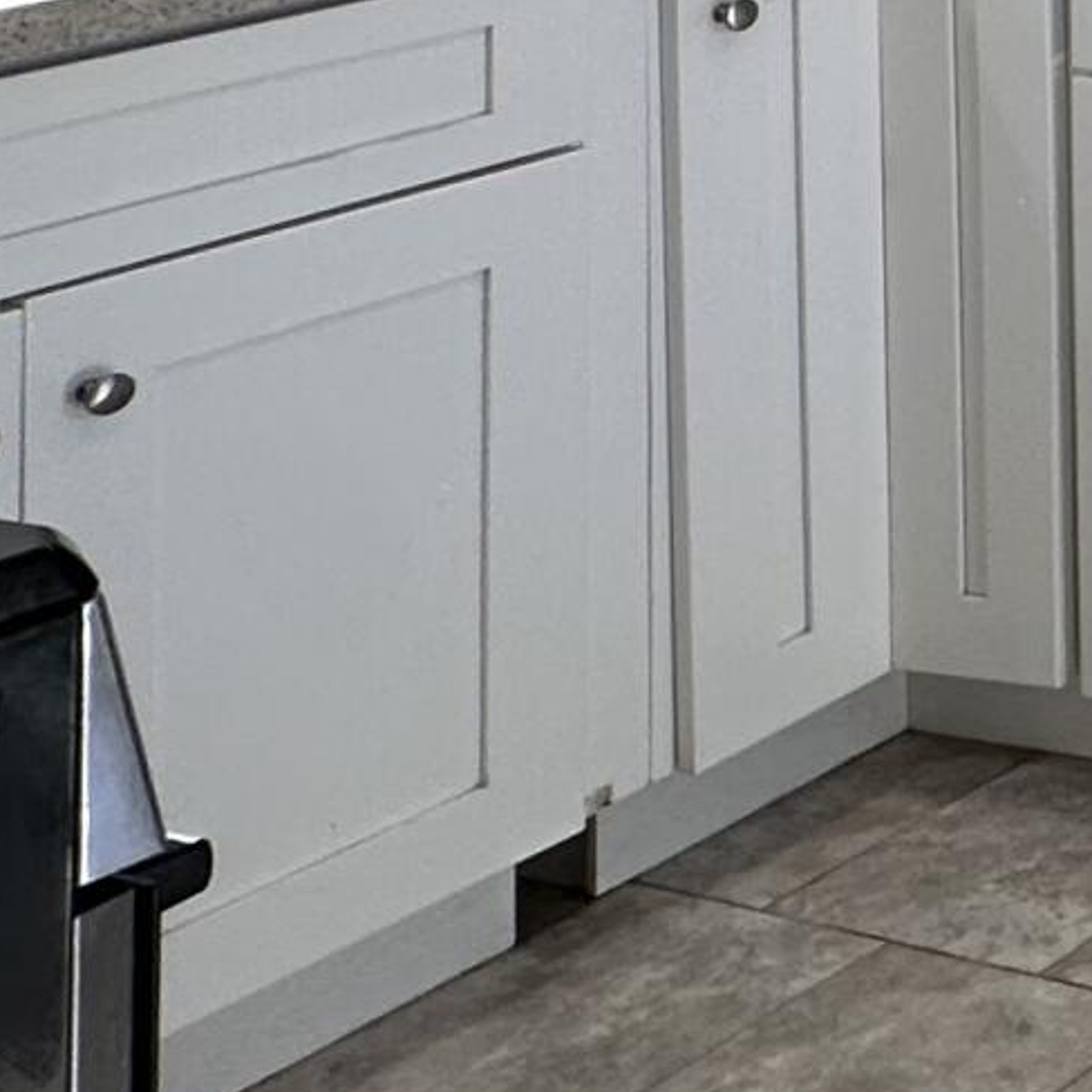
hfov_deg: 13.7
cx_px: 2808
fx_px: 2712
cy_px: -656
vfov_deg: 19.2
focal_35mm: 76
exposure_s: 1/120
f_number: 2.2
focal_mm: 2.22
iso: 64
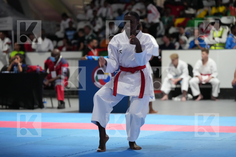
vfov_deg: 11.7
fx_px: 767
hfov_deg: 17.5
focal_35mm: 117
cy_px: 78
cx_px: 118
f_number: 2.8
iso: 6400
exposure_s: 1/500
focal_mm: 117
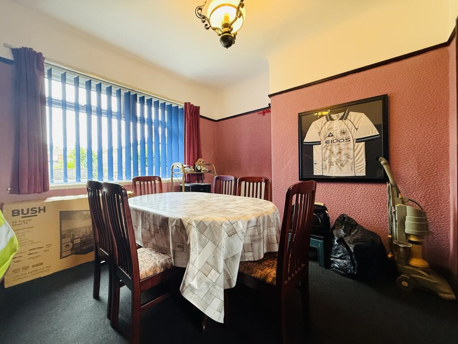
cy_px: 172
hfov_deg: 102.1
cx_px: 229
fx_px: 185
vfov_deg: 85.7
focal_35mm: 14
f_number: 2.2
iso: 500
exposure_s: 1/50
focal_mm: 2.22
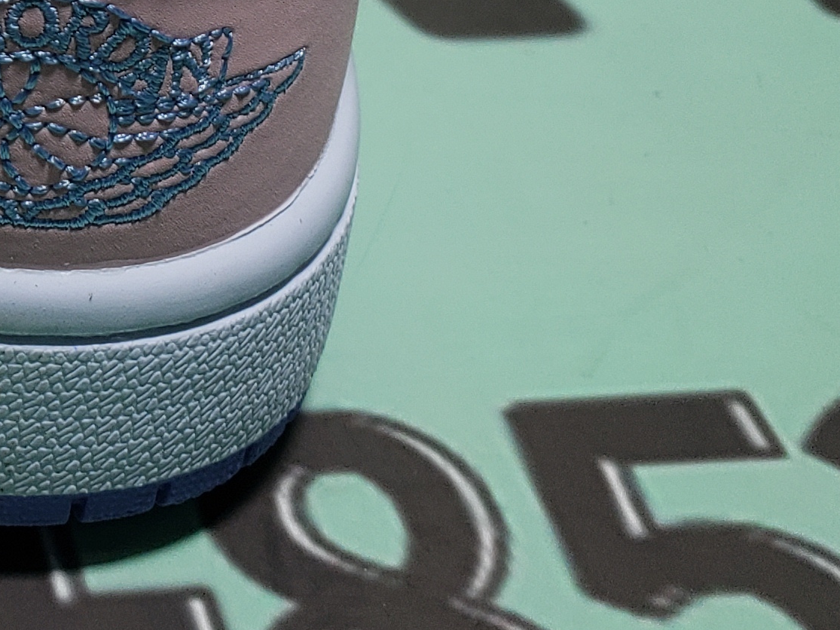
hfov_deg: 18.9
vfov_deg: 14.8
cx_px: -343
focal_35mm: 94
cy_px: -250
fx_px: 2281
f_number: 1.5
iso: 50
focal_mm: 4.3
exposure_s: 1/433
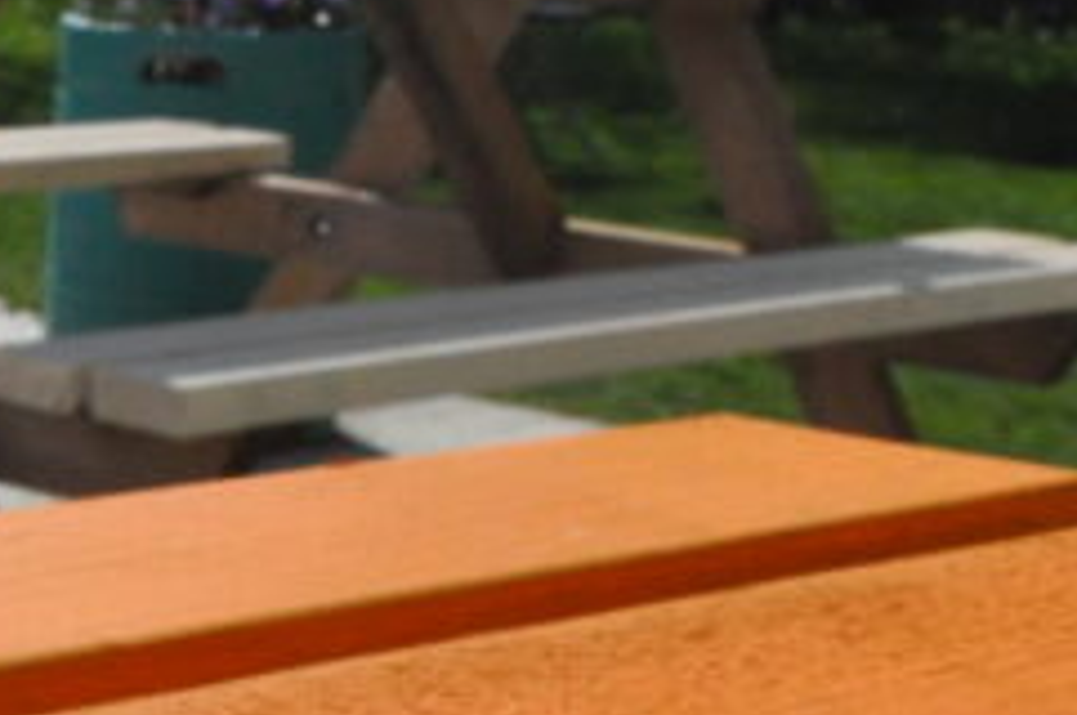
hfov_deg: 14.3
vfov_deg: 10.2
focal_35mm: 134
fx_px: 4003
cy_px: 460
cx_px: -563
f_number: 18
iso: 1600
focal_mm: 28
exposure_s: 1/1250
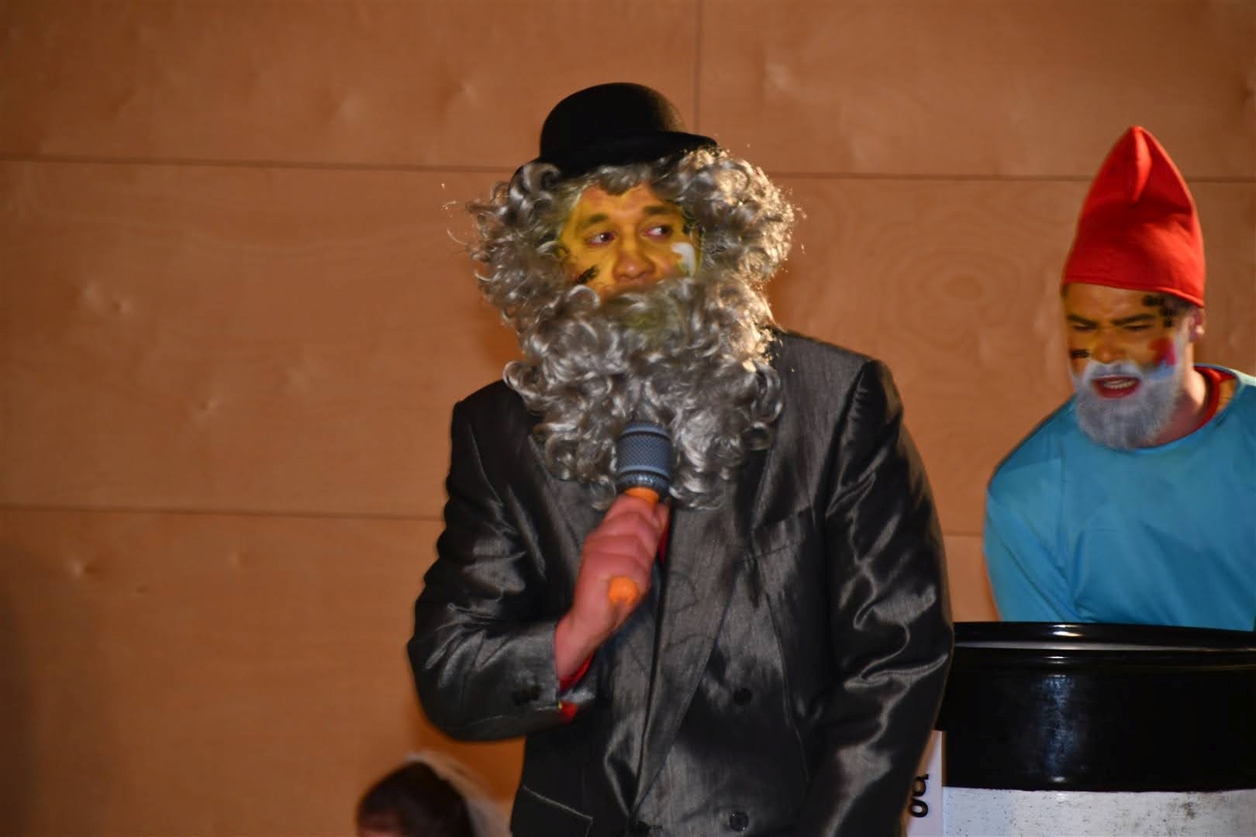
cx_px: 628
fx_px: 8896
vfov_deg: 5.4
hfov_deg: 8.1
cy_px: 418
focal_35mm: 255
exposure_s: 1/60
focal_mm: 170
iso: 1100
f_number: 5.6
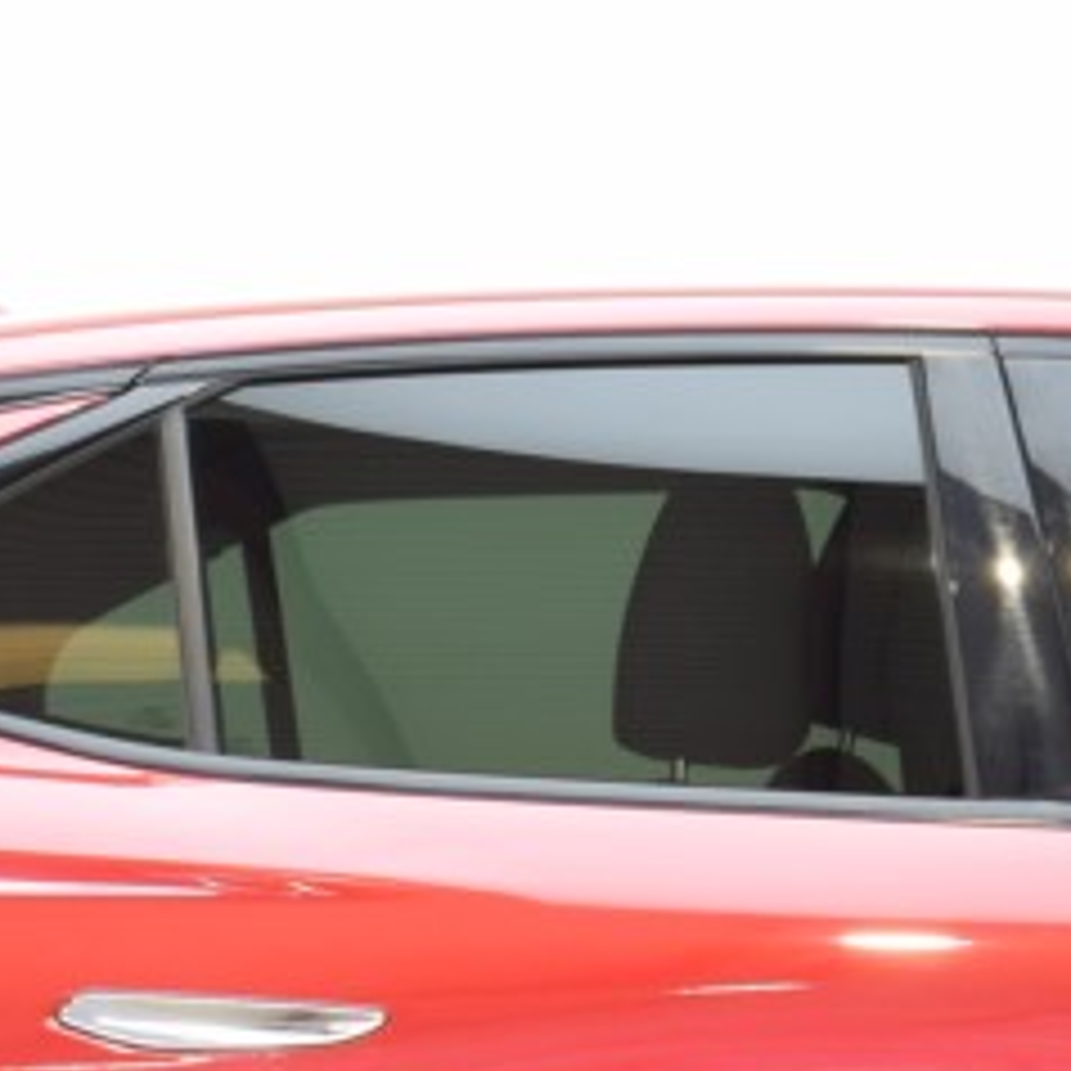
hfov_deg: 6.2
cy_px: 990
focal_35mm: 282
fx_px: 9860
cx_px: 1395
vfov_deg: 6.2
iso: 100
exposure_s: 1/2
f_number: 10
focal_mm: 35
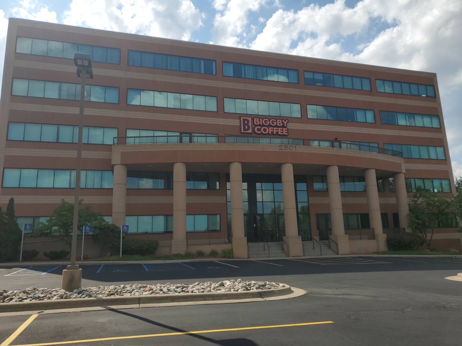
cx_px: 231
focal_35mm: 26
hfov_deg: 67.3
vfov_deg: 53.1
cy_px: 173
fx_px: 347
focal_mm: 4.3
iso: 50
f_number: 1.5
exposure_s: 1/5346
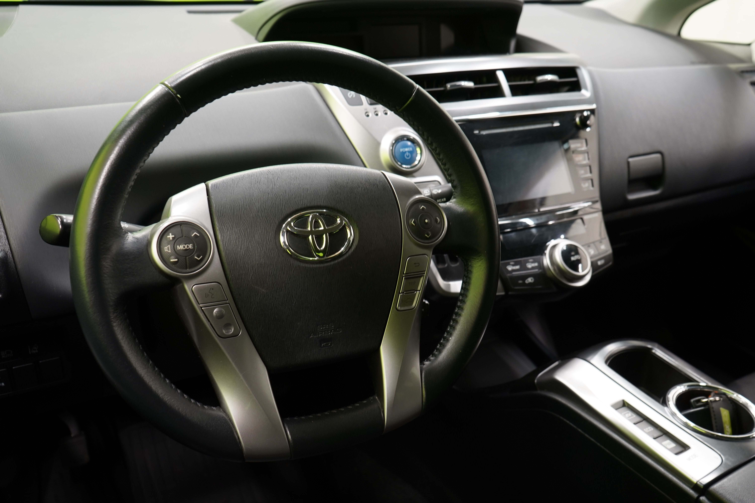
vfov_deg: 42.3
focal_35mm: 31
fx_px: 650
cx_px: 378
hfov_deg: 60.3
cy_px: 252
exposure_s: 1/8
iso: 800
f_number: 6.3
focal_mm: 31
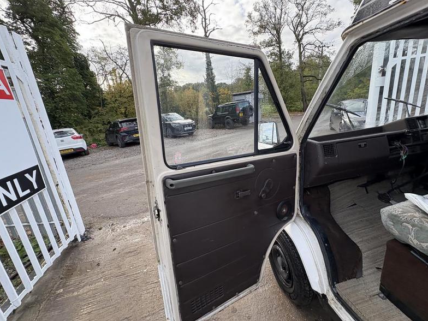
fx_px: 198
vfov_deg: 78.1
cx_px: 225
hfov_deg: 94.4
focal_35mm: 16
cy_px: 164
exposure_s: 1/190
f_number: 2.2
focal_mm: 2.22
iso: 64
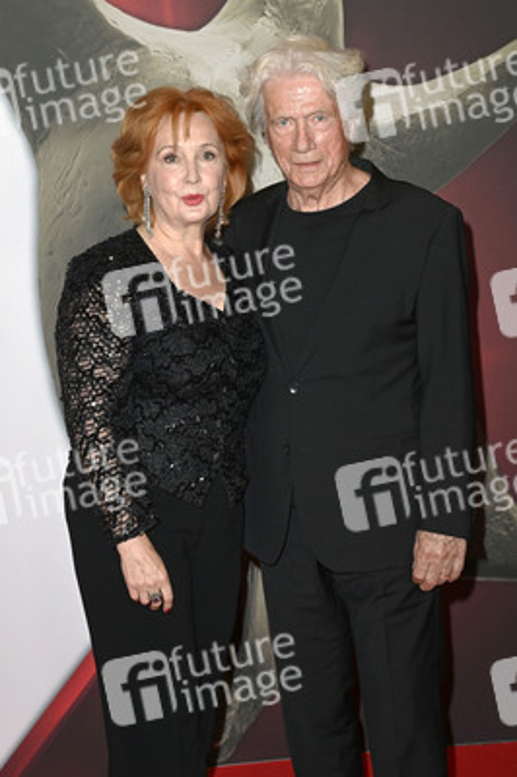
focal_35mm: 66
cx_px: 258
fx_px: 1424
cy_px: 388
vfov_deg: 30.5
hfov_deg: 20.6
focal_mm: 66
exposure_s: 1/250
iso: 640
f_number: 5.6
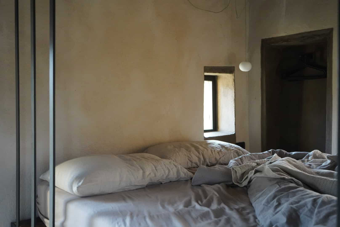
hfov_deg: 55.8
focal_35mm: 34
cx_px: 170
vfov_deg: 38.9
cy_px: 114
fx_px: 321
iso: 6400
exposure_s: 1/160
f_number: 4
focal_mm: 34
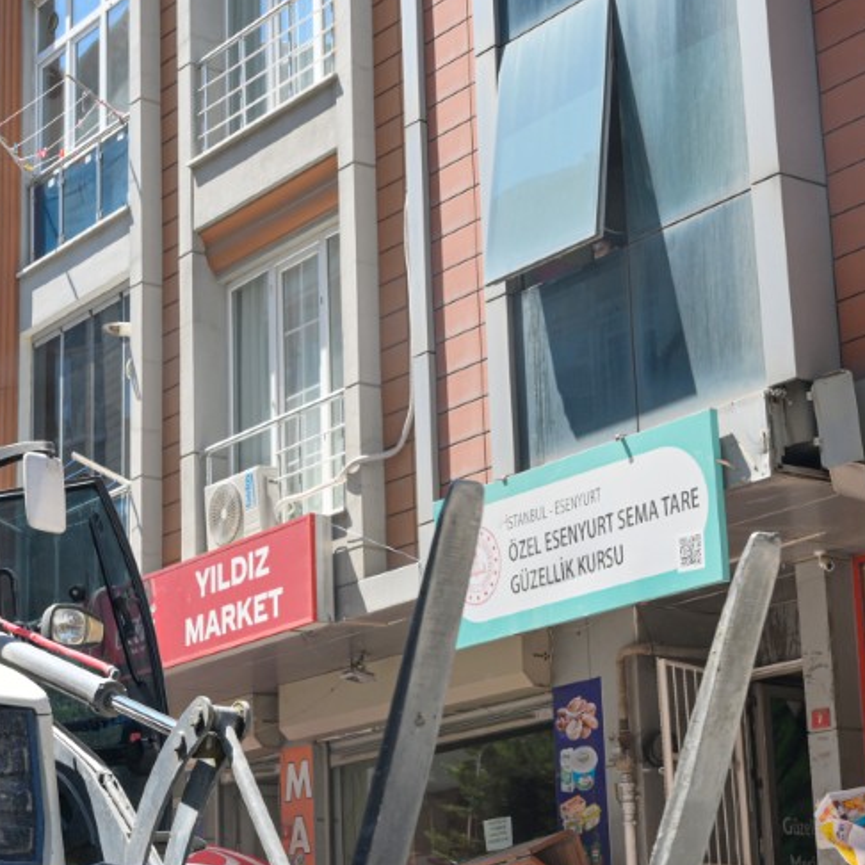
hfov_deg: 25.3
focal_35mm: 68
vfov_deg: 25.3
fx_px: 1922
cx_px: 363
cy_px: 562
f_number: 5.6
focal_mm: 24
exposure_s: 1/250
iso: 100
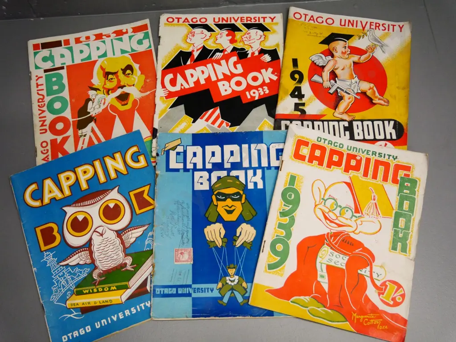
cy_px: 171
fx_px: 448
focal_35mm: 34
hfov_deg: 54.0
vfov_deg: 41.8
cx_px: 228
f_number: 4
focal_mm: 17
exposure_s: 1/640
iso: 3200
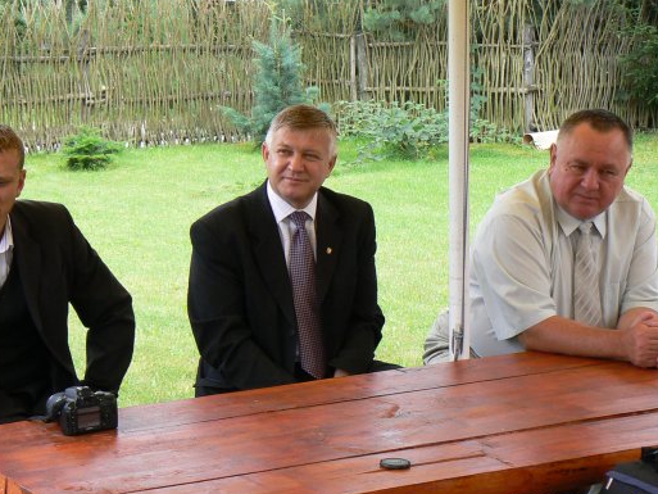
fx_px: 1749
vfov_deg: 16.1
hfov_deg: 21.2
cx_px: 210
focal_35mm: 92
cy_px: 259
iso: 80
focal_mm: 9.8
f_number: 4.5
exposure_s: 1/100
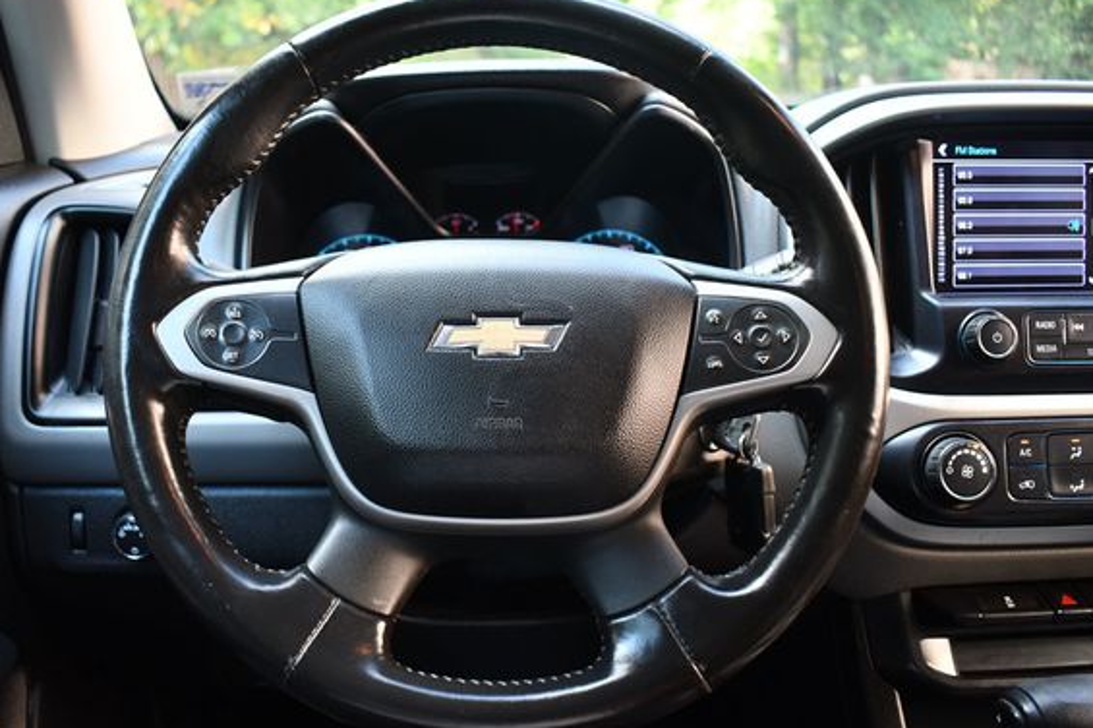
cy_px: 354
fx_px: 1032
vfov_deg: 38.8
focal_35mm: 34
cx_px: 495
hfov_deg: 55.7
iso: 1000
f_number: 3.8
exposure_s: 1/125
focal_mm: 20
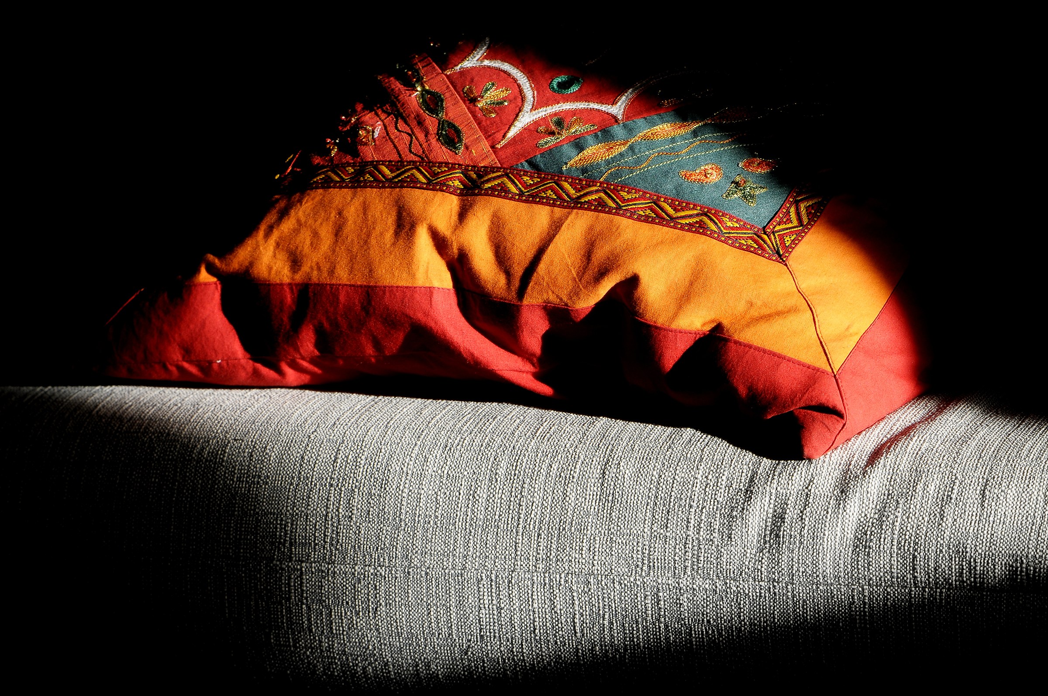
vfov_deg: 10.7
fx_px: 3707
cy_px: 348
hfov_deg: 16.1
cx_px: 524
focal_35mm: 128
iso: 200
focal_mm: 85
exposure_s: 1/90
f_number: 8
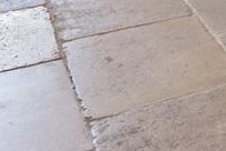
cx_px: 473
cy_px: -270
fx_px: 709
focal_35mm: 113
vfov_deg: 9.8
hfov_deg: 14.5
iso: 500
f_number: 8
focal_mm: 16
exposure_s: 1/5
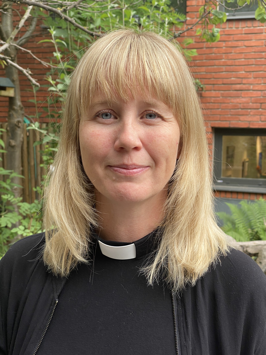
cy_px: 178
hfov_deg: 28.0
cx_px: 133
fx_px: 533
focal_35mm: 52
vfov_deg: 36.8
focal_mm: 6
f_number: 2
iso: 20
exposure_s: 1/147
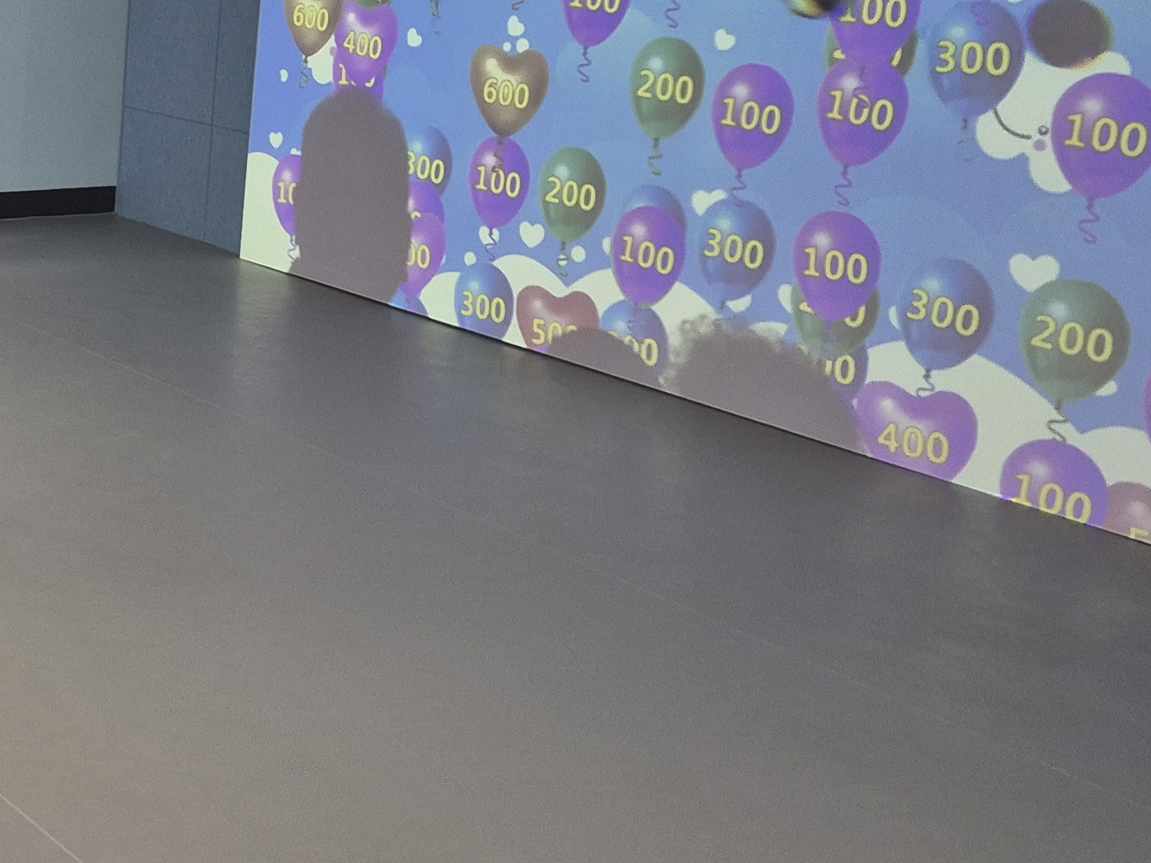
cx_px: -222
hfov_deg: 27.2
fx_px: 2095
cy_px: 224
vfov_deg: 23.1
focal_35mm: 63
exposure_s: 1/120
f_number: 1.8
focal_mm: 5.4
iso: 100
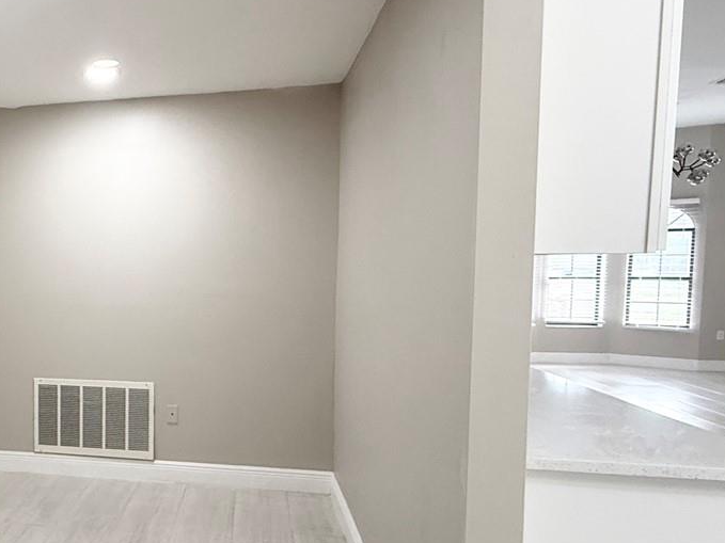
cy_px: 318
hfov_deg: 49.4
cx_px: 75
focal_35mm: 33
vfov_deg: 42.8
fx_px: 691
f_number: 2.2
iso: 250
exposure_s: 1/120
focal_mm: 2.22
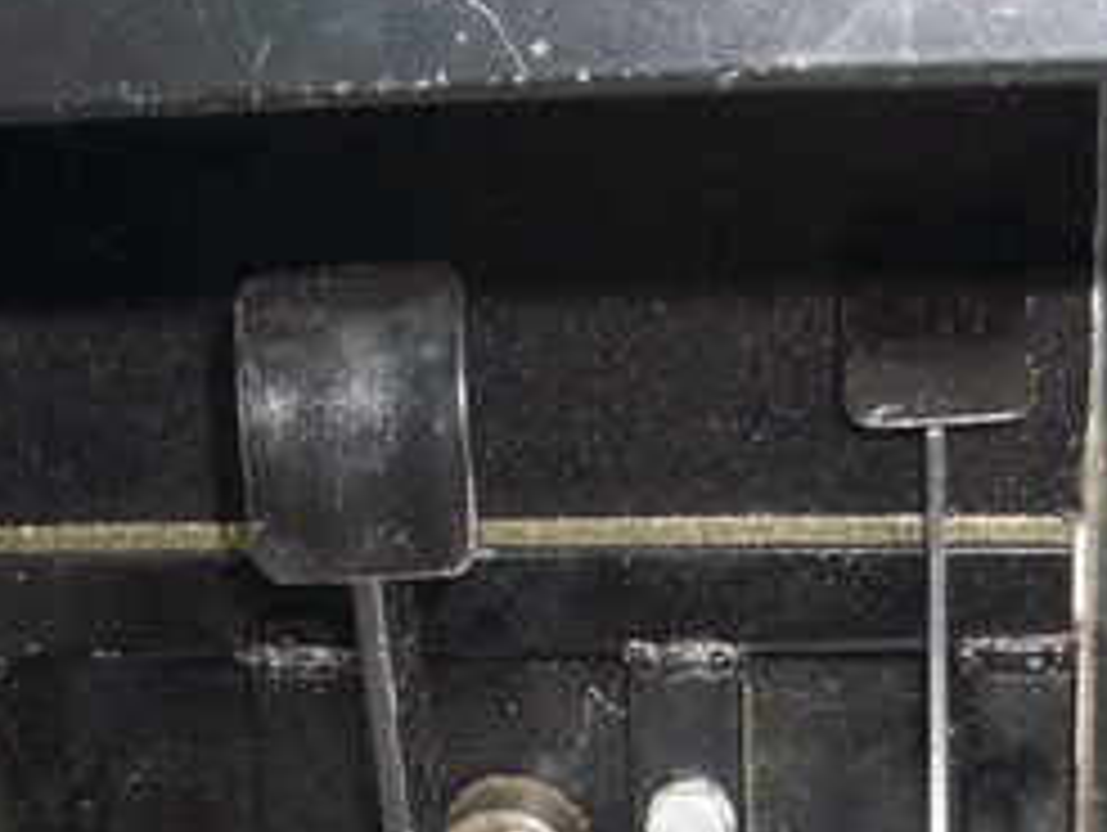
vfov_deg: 15.9
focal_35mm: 91
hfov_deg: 21.5
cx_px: 522
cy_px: 872
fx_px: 2913
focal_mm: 5.8
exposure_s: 1/60
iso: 100
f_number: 4.3
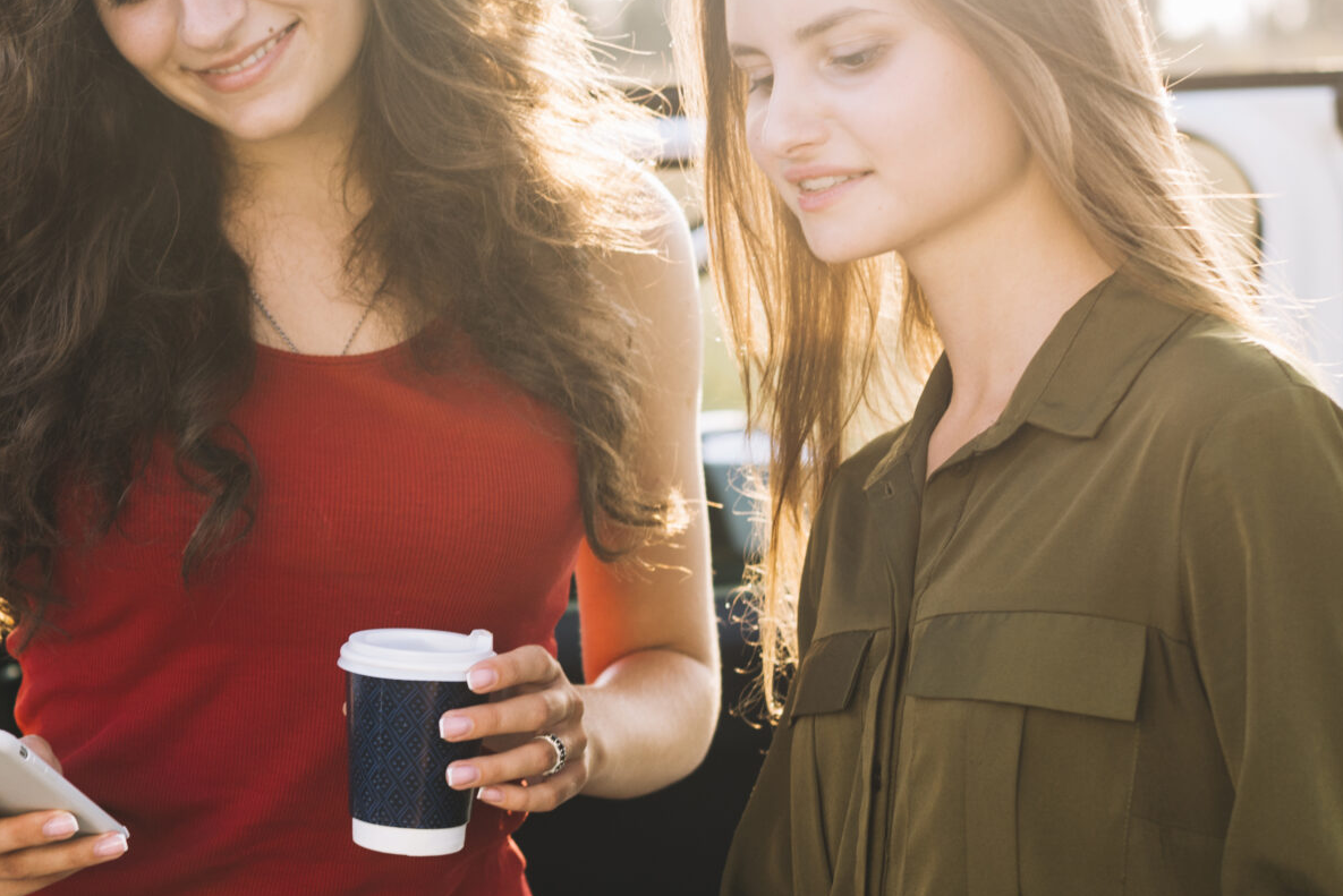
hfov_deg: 18.7
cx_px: 244
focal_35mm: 108
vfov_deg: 12.7
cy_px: 500
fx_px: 4030
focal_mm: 50
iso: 250
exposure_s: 1/160
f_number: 3.2
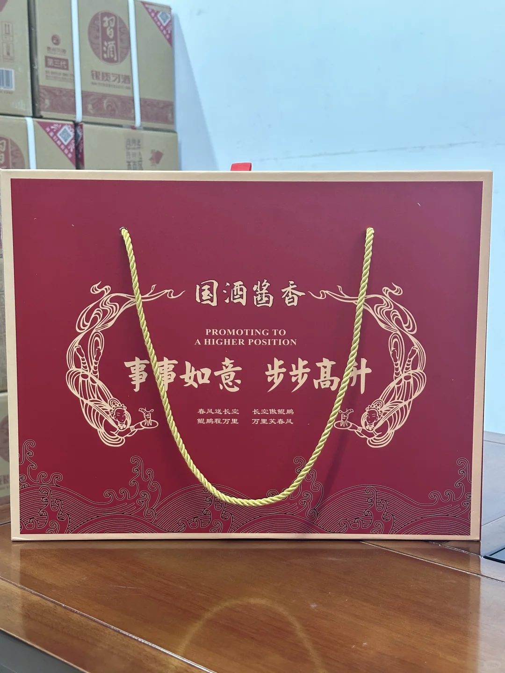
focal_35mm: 48
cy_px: 336
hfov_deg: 30.3
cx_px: 252
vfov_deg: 39.7
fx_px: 934
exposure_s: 1/50
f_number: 1.78
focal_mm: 6.86
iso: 250
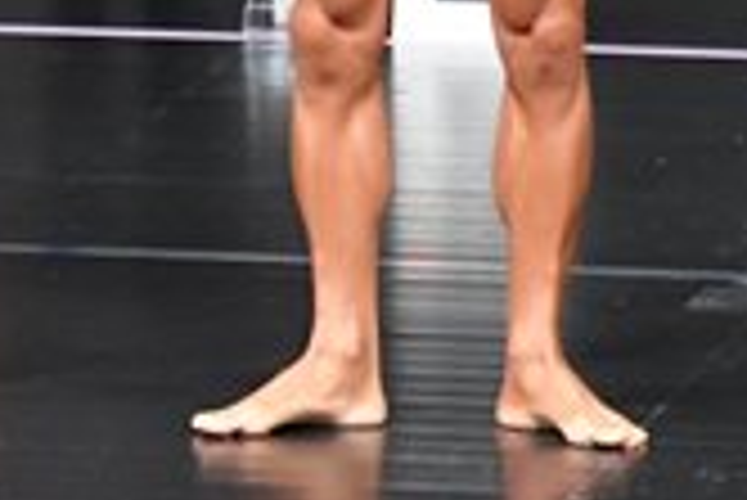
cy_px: -230
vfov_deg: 1.2
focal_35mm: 1188
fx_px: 24672
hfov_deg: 1.7
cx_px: -214
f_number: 5.6
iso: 5000
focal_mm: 170
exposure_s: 1/400
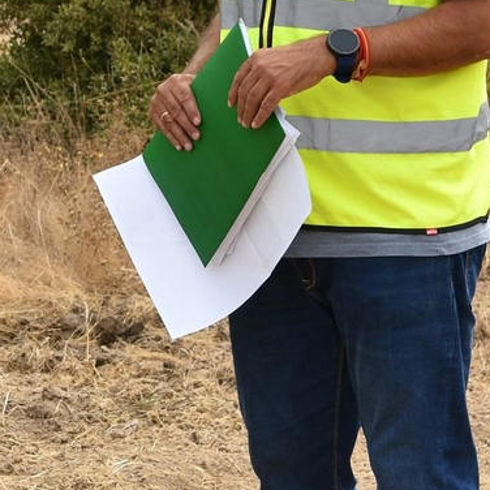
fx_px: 2610
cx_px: -284
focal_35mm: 163
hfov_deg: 10.3
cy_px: 138
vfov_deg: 10.7
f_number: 8
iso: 180
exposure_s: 1/500
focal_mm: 30
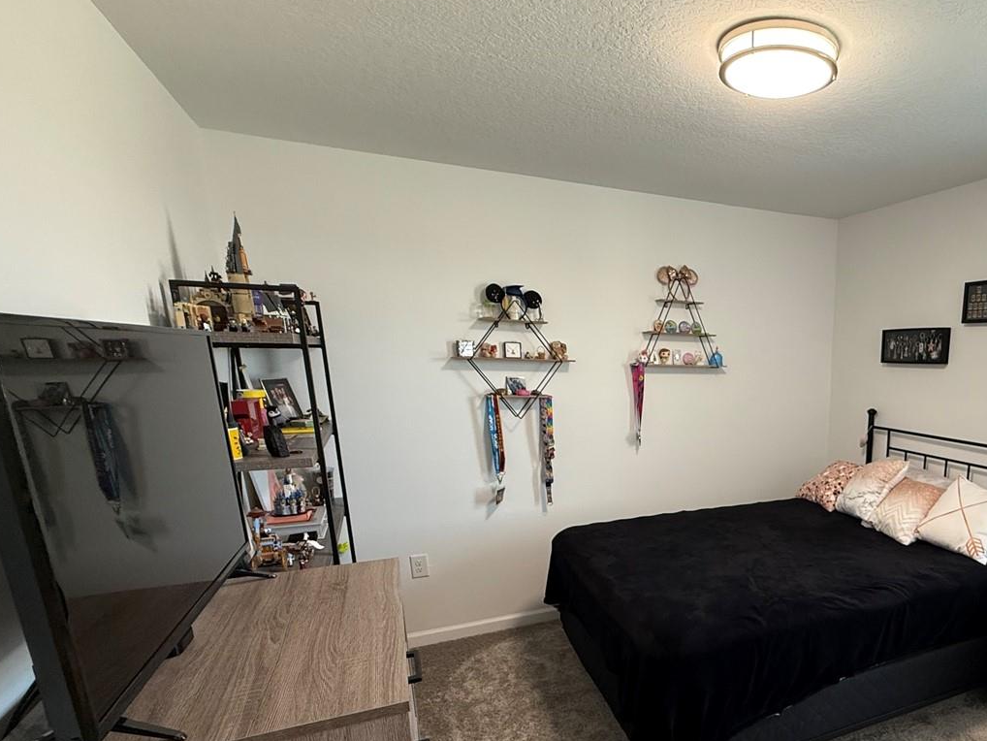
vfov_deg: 59.4
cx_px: 748
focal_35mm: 22
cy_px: 504
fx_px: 627
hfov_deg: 70.9
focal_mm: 2.22
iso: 250
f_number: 2.2
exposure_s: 1/60
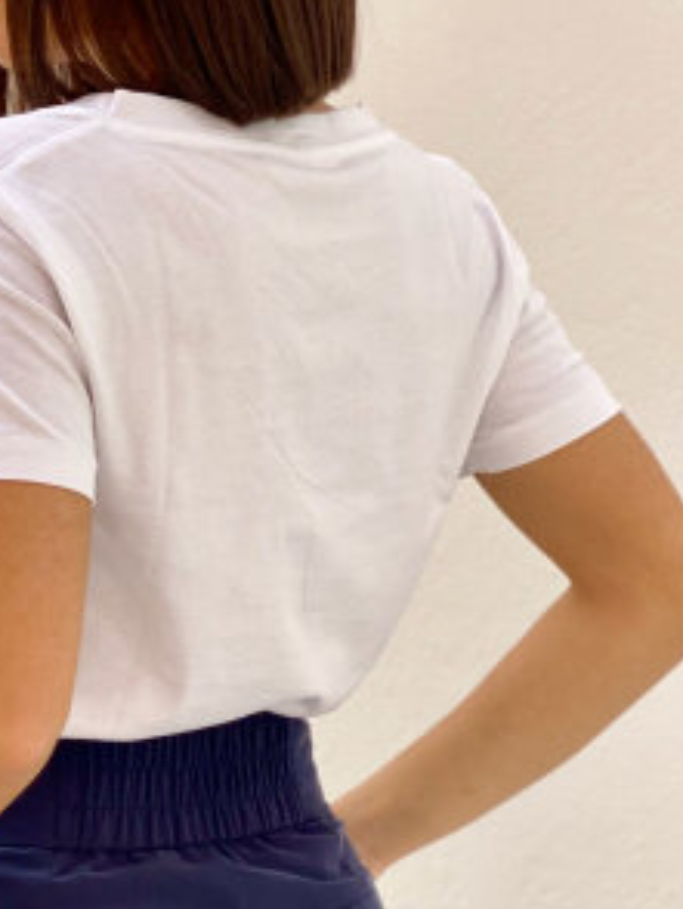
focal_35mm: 106
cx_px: 6
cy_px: 625
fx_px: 2785
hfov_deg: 13.8
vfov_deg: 18.5
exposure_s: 1/500
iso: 20
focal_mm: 6
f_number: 2
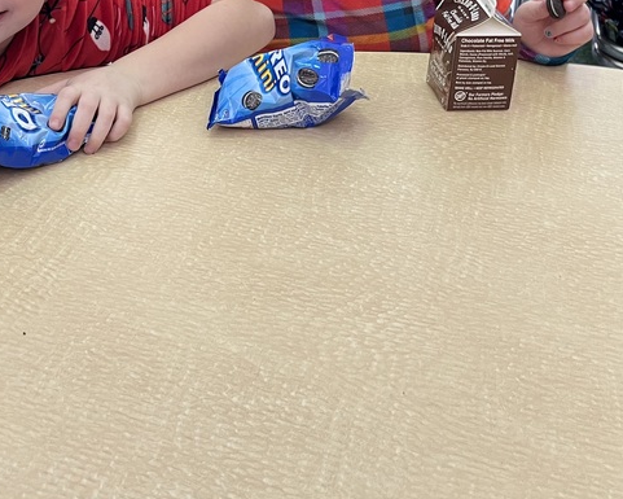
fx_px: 996
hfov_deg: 34.0
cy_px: 12
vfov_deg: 26.7
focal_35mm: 54
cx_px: 149
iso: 125
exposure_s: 1/60
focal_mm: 5.1
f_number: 1.6
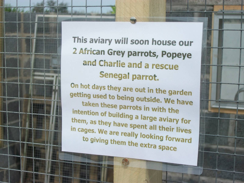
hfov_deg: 25.3
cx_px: 122
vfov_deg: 19.1
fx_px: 543
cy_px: 92
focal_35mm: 77
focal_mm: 13.7
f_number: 4.6
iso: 80
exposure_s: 1/640
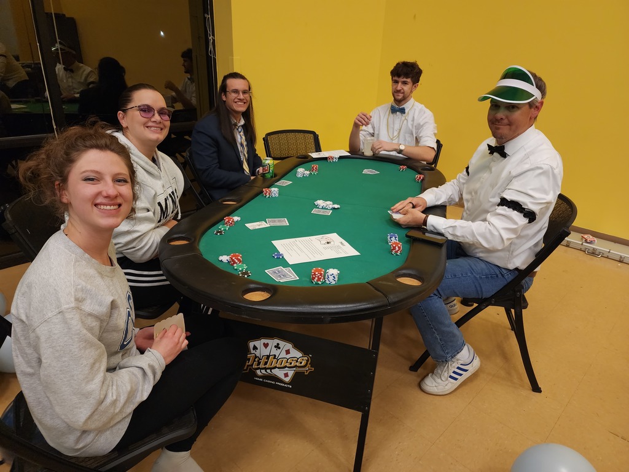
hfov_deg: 73.9
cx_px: 314
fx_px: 418
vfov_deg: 58.9
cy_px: 236
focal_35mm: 23
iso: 250
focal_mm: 6.4
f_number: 1.8
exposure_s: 1/120
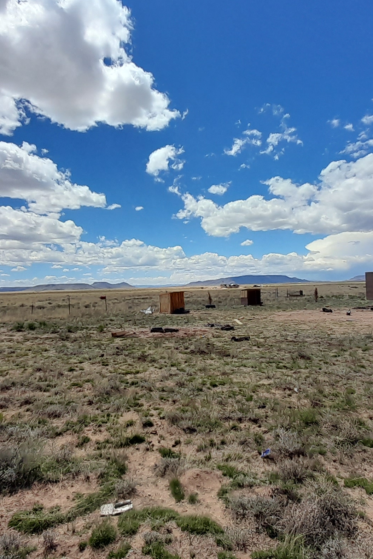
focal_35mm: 22
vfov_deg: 78.5
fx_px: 342
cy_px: 265
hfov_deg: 57.2
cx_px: 181
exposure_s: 1/2304
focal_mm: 1.13
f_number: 2.2
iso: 40
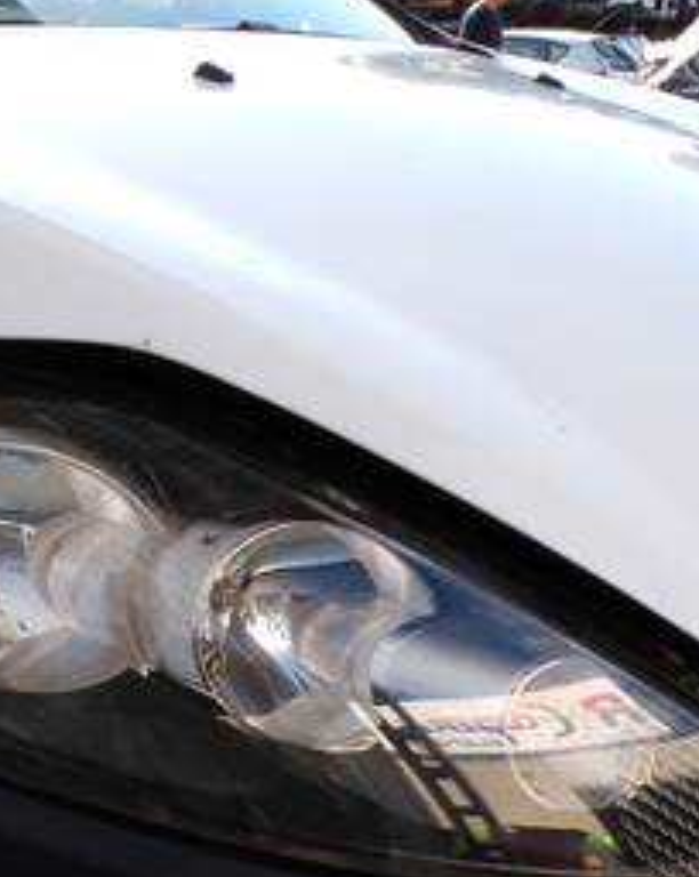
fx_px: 1141
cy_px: 600
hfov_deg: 33.4
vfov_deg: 41.4
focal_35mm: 44
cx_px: 182
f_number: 5.8
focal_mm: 4.3
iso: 100
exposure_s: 1/105
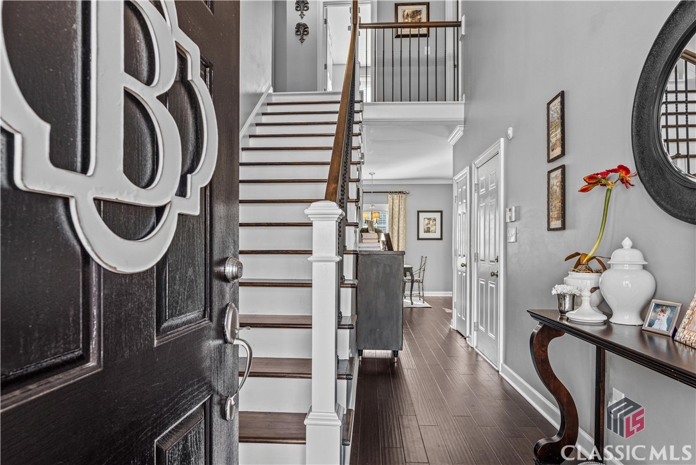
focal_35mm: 20
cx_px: 348
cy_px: 232
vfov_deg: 62.0
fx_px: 387
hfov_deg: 84.0
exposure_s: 1/10
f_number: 8
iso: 200
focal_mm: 20
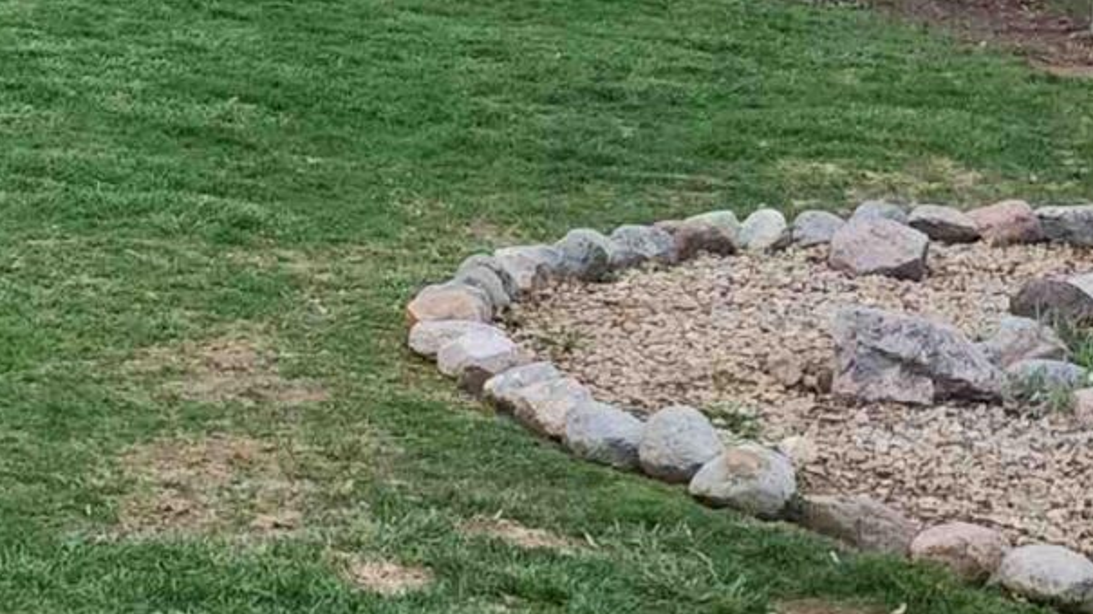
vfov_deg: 11.4
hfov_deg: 17.9
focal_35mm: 106
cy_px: 401
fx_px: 3071
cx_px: -589
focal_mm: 5.4
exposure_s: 1/120
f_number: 1.8
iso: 1000
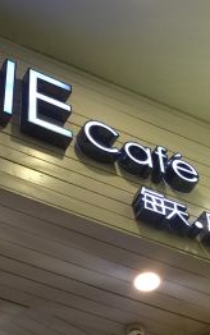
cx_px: -29
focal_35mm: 82
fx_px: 750
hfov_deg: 15.5
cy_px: 327
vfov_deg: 24.2
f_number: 2.2
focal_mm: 4.15
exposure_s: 1/33
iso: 80
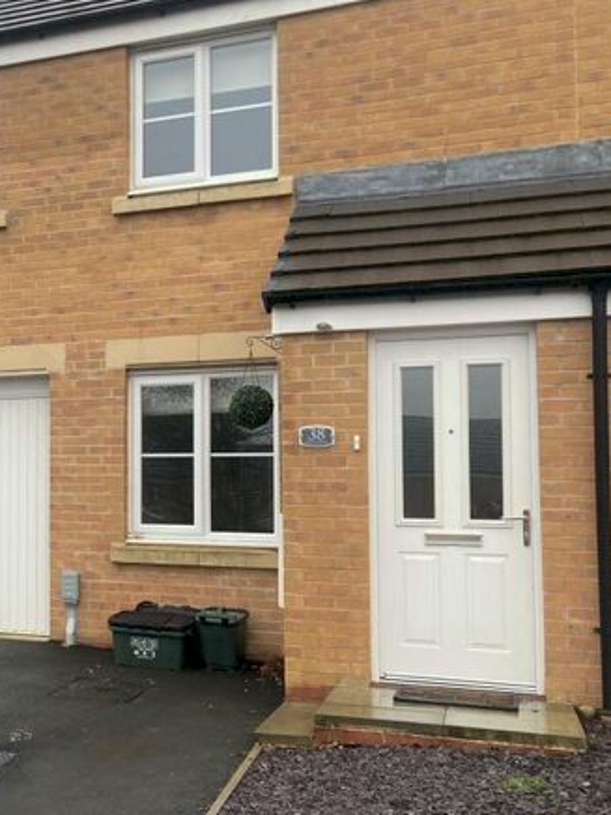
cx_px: -28
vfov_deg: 42.1
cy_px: 423
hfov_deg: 29.6
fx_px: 1059
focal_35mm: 45
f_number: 1.8
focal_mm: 3.99
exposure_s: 1/121
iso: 40
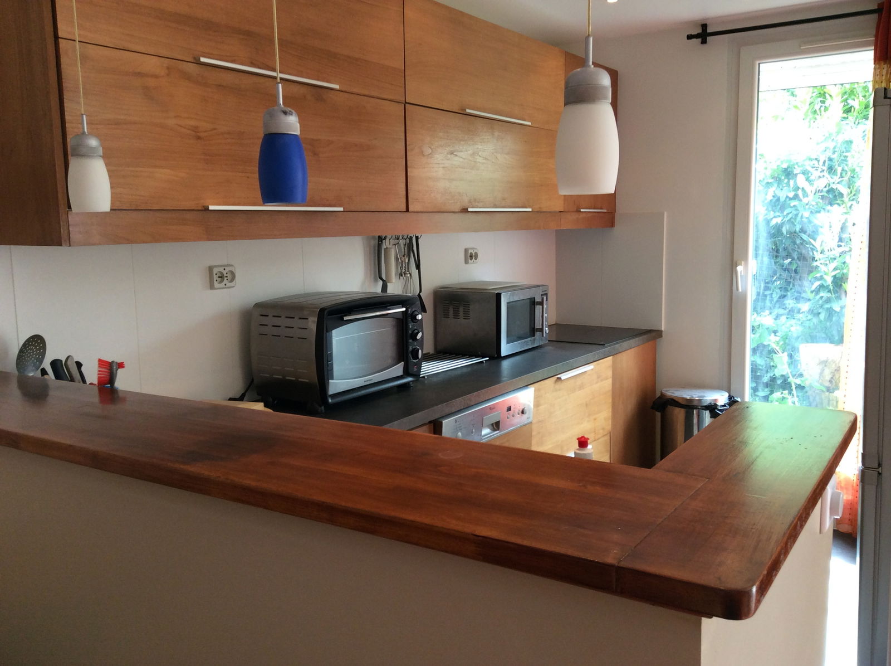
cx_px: 446
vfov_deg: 44.1
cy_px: 333
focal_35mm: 32
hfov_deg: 56.9
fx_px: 822
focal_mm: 3.3
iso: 50
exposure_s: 1/25
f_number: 2.4
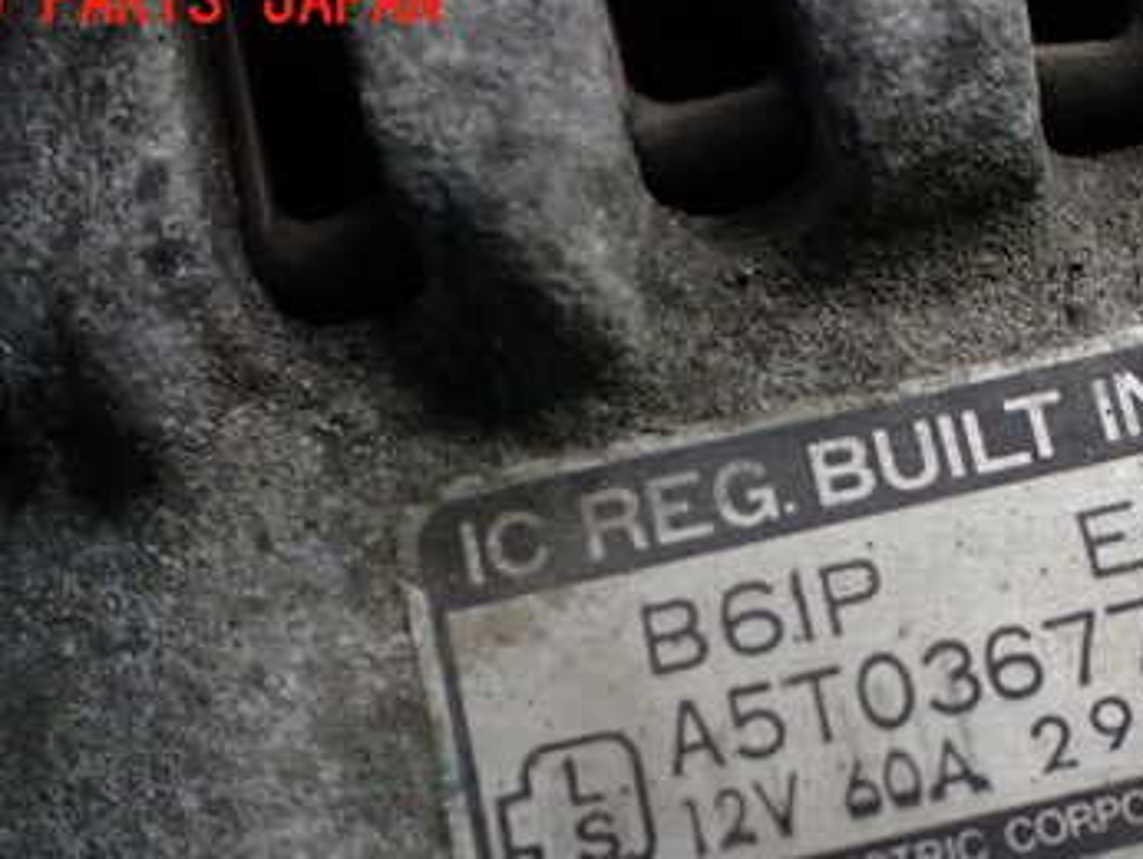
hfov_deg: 36.1
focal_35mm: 52
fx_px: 1718
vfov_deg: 27.4
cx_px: 832
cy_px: 704
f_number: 2.3
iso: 400
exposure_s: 1/125
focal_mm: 5.4
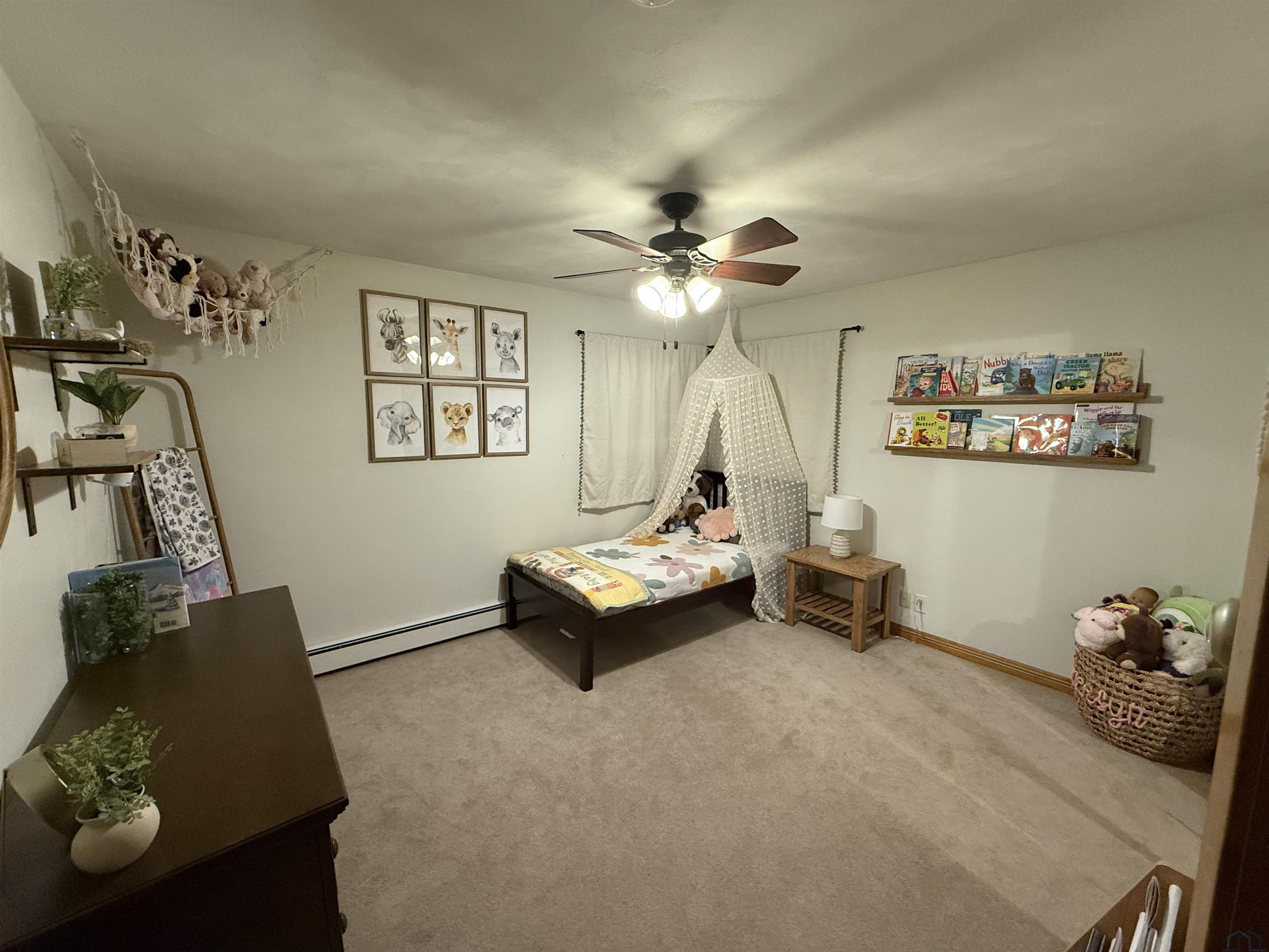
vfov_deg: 85.7
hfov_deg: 102.1
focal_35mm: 14
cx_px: 634
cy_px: 476
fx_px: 513
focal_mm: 2.22
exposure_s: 1/60
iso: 500
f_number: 2.2
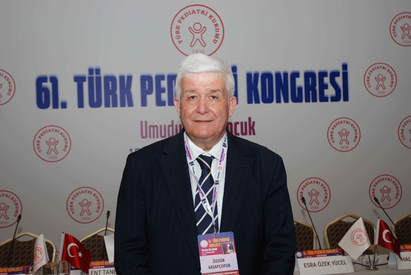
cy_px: 138
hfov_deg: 37.8
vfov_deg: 25.8
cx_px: 206
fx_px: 600
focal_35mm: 52
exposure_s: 1/60
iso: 200
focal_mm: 35
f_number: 4.2
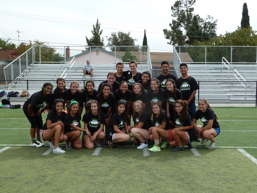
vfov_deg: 36.0
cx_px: 128
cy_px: 96
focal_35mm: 40
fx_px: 297
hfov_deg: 46.8
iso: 80
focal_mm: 6.5
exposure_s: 1/400
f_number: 4
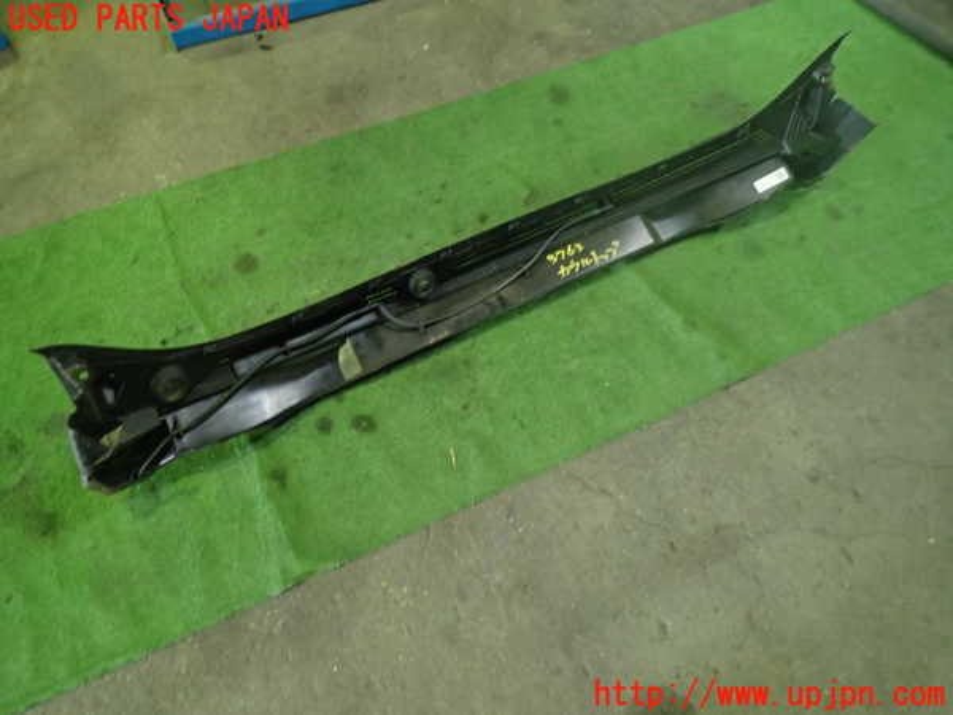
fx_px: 688
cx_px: 476
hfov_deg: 69.4
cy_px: 358
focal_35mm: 25
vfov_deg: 54.9
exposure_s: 1/30
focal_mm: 4.5
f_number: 2
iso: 640
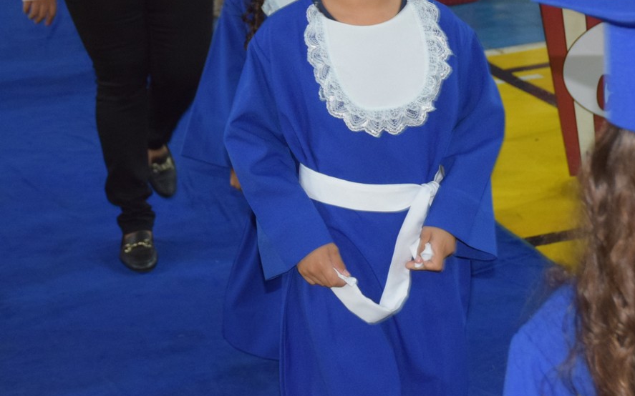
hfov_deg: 21.6
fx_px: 1662
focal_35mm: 96
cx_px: 345
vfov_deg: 13.4
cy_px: -1
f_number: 4
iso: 1250
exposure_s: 1/60
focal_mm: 31
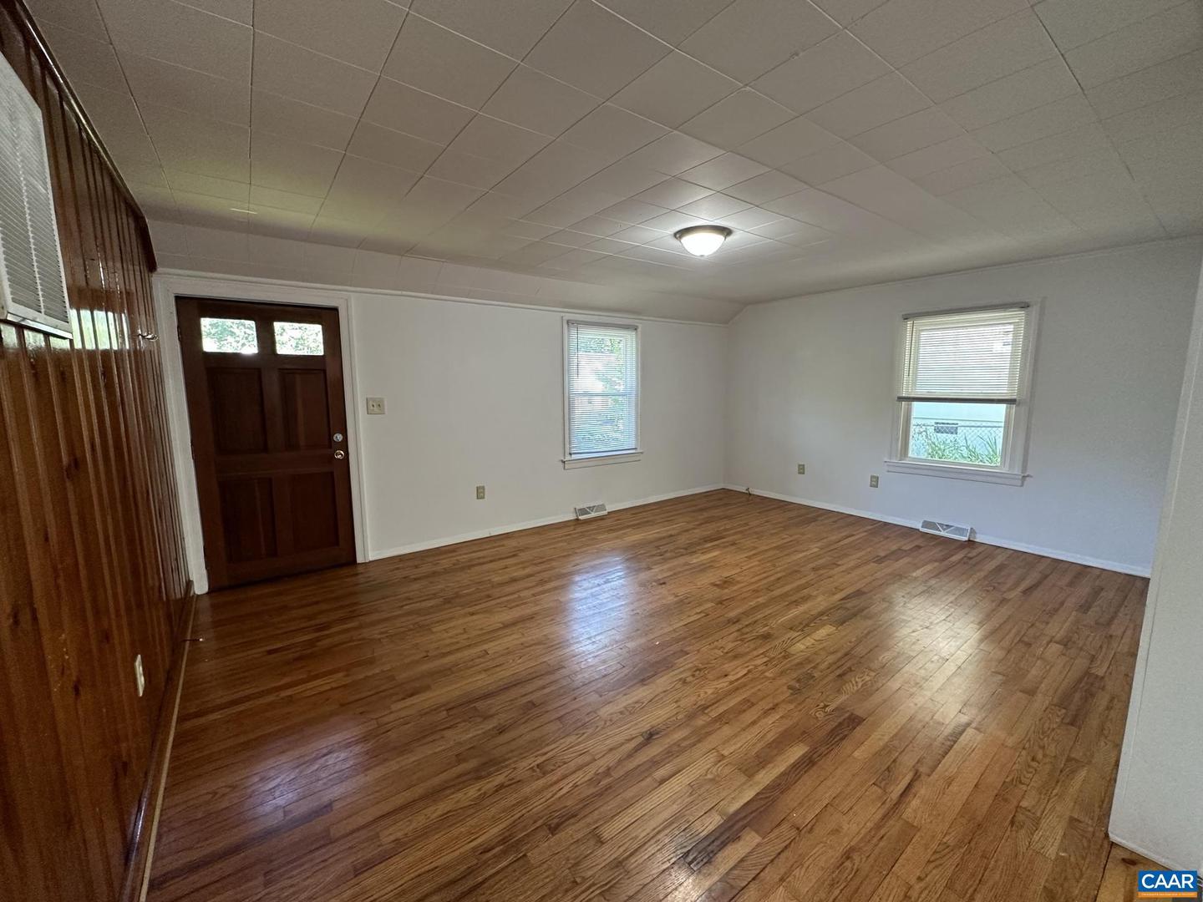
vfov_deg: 85.7
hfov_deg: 102.1
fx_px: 487
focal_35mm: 14
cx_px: 602
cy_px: 451
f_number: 2.2
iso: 250
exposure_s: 1/60
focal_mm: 2.22
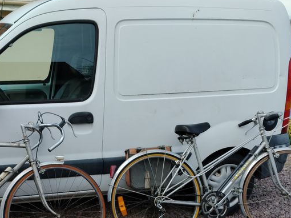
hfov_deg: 36.9
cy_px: 189
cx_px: 86
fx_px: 429
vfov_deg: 27.7
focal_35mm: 51
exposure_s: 1/381
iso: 100
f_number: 1.8
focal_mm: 4.26
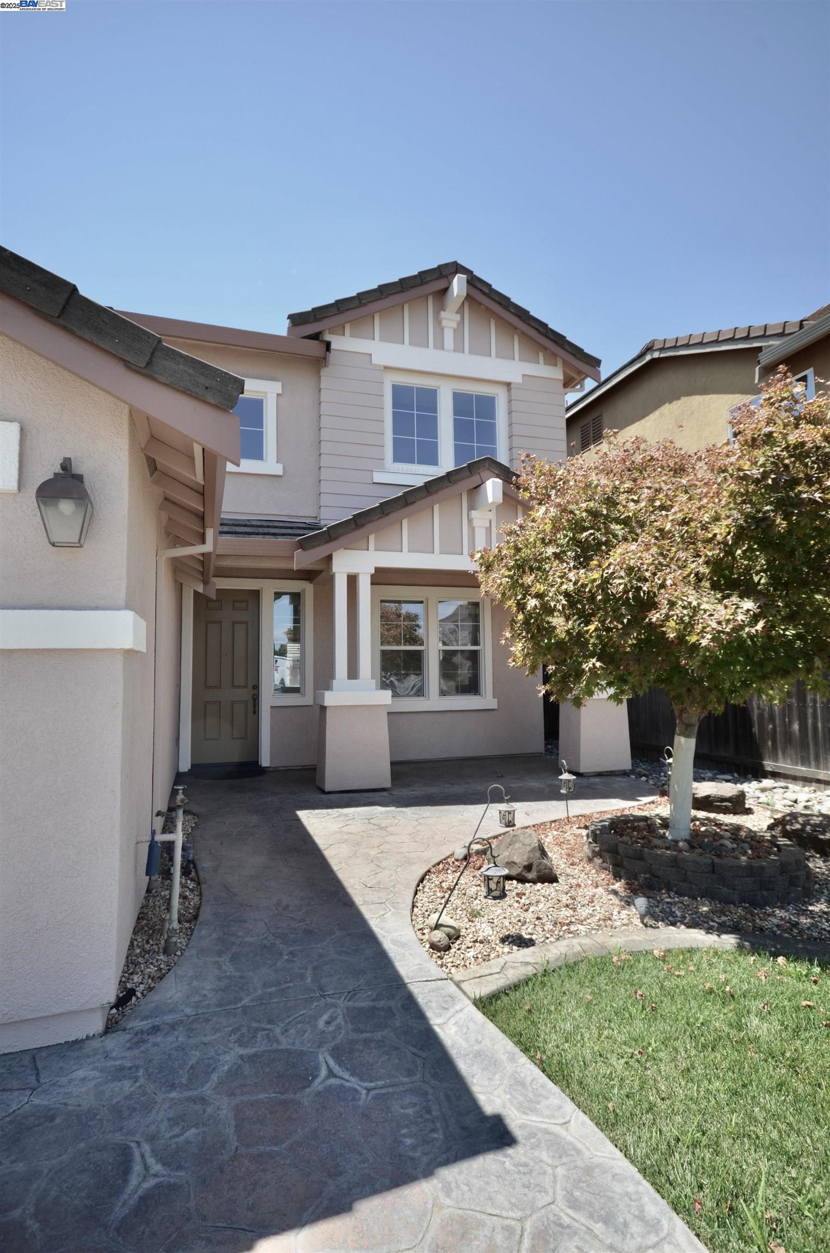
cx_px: 415
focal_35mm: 18
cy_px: 626
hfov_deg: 67.1
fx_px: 625
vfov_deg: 90.1
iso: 180
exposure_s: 1/250
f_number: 8
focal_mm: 12
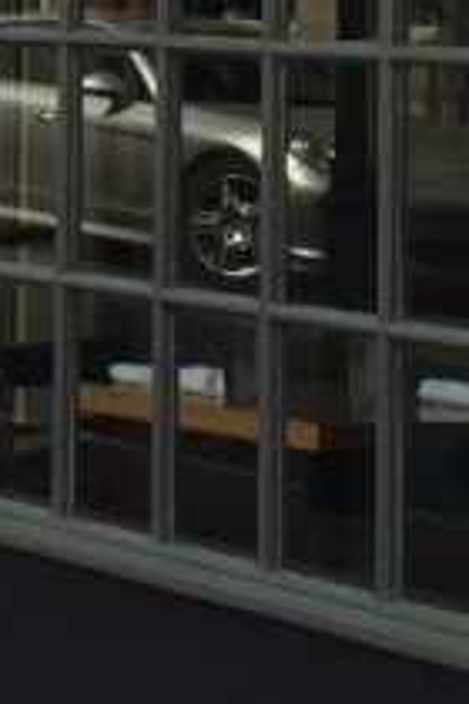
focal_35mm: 174
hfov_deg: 7.3
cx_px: -734
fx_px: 3400
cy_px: -226
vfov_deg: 11.5
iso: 32
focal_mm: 4.12
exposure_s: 1/586
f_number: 2.2
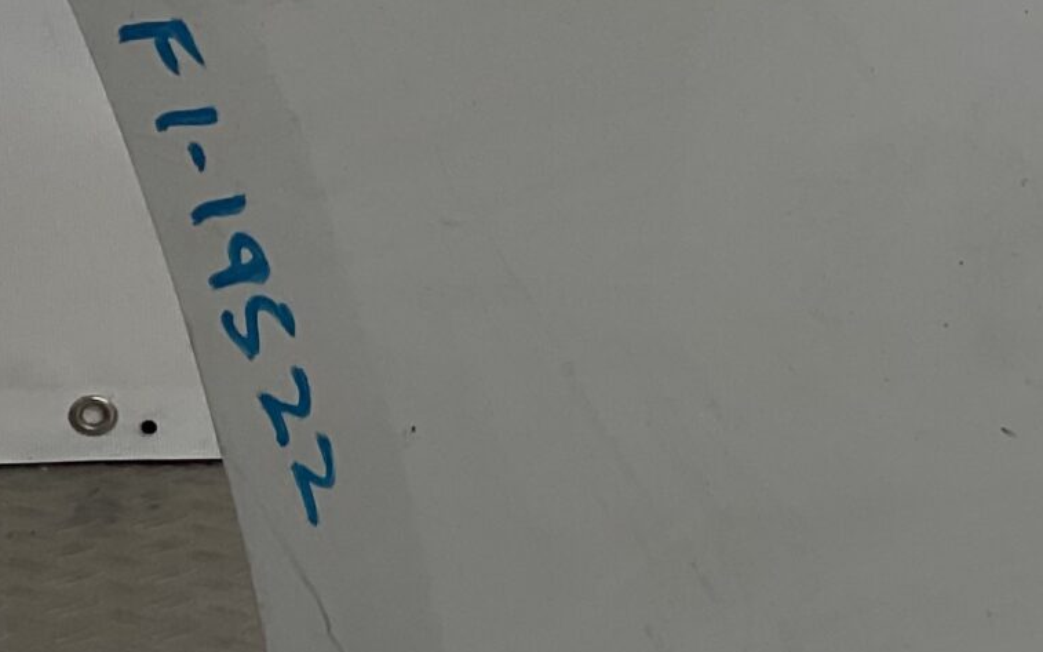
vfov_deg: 12.5
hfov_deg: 17.8
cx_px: 1596
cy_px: 607
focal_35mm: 104
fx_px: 2956
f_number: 1.8
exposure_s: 1/842
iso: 16
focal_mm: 3
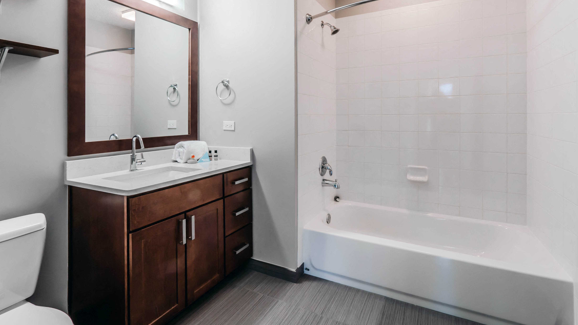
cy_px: 121
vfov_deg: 66.0
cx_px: 300
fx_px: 245
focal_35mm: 16
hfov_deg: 99.3
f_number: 9
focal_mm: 7
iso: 200
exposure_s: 1/4
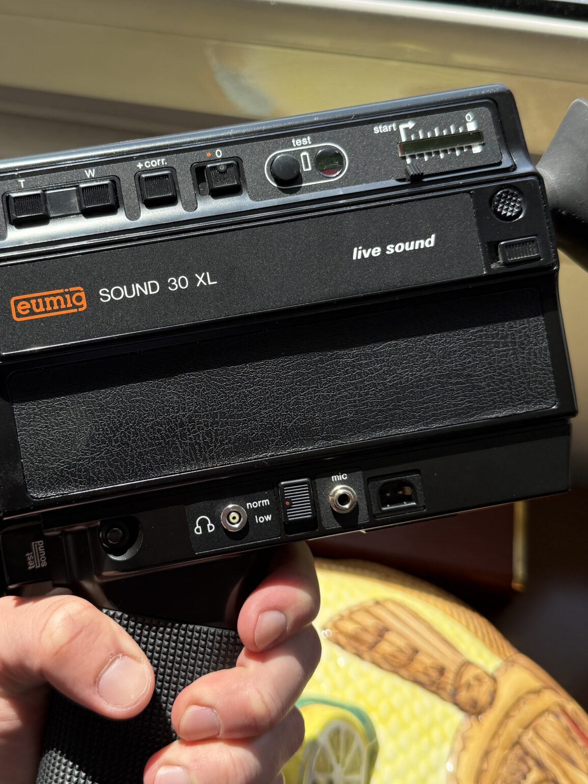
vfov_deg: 46.7
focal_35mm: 40
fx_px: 906
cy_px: 349
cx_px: 216
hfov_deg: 35.7
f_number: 1.78
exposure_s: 1/1553
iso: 100
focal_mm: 6.76
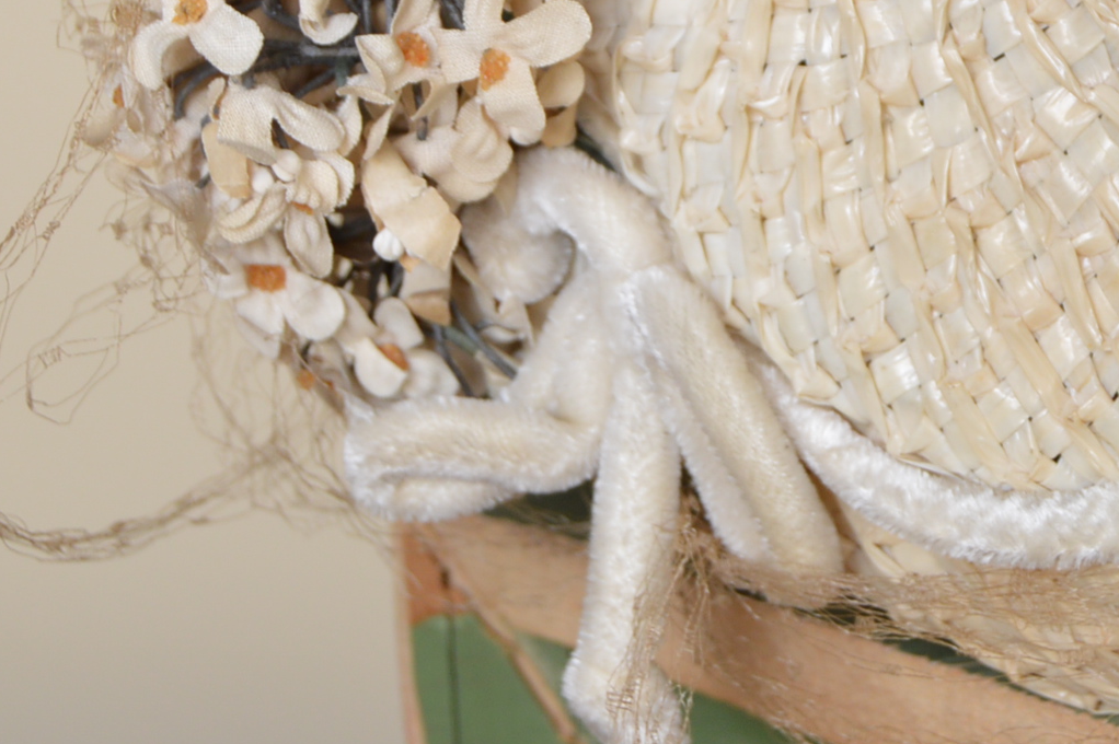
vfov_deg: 8.8
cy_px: 68
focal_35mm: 154
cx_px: 808
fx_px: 4798
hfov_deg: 13.3
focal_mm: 35
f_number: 4.5
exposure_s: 1/200
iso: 200
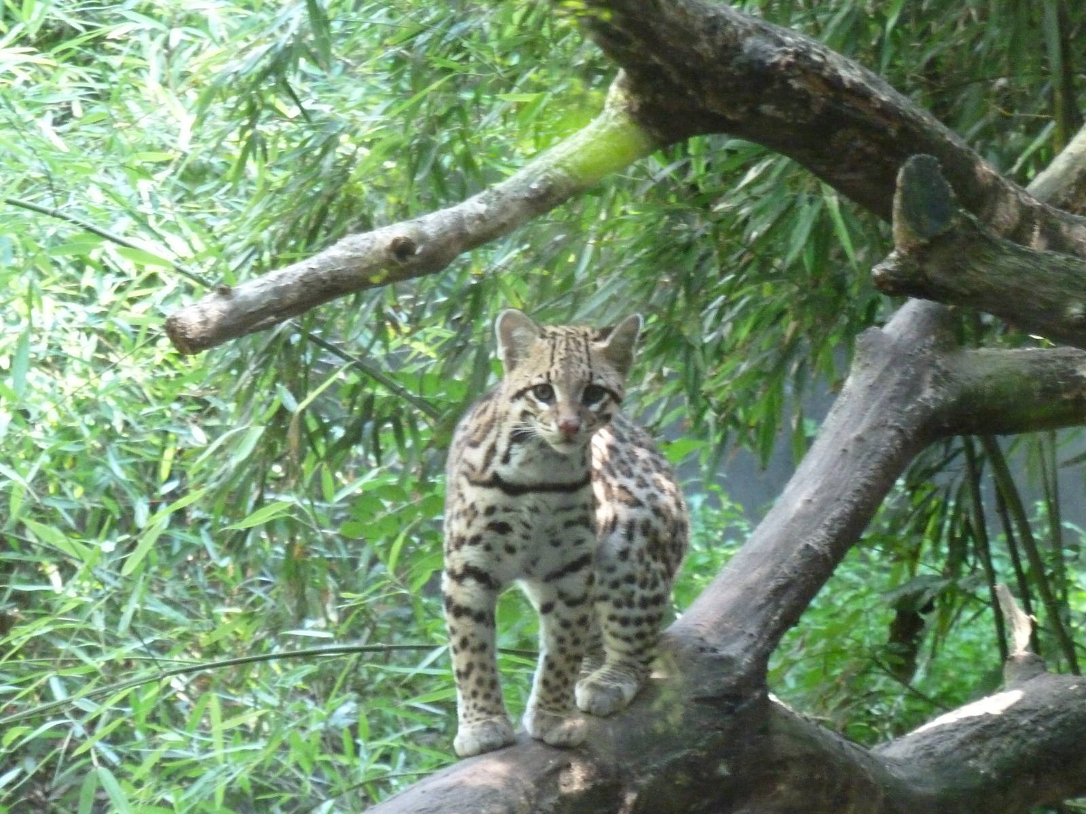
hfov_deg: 5.0
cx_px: 543
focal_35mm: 399
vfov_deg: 3.7
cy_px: 407
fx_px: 12518
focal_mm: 49.2
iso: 800
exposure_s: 1/30
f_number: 4.9
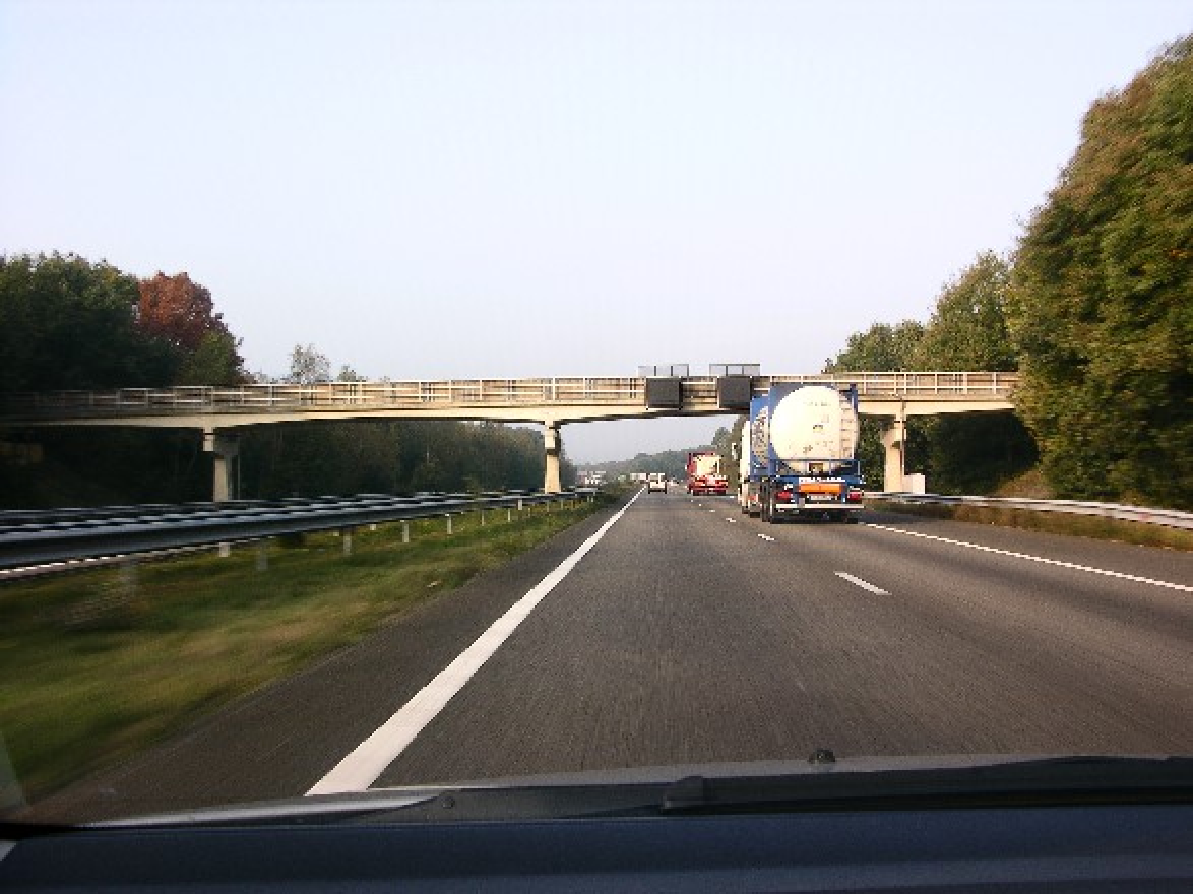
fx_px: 1240
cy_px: 447
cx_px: 596
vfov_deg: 39.6
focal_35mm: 36
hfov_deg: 51.4
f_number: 5.7
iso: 50
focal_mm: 9.2
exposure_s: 1/66.5
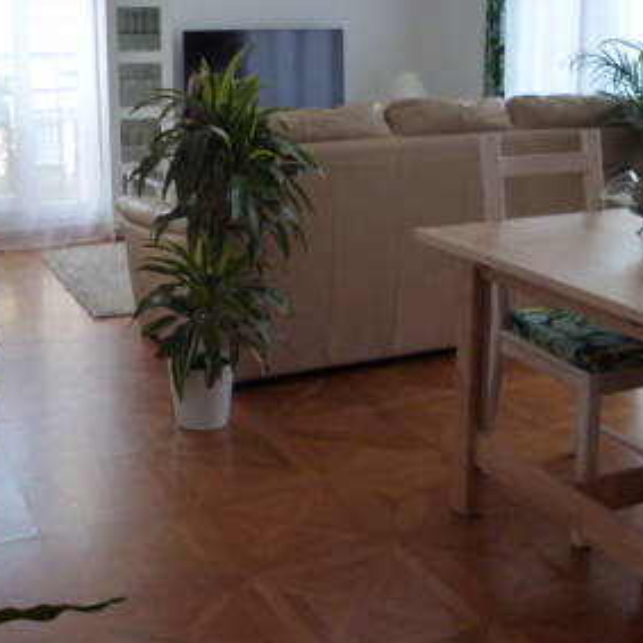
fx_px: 1009
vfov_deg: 34.8
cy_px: 179
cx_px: 295
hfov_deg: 35.3
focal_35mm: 48
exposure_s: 1/60
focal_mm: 4.3
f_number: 2.5
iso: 250
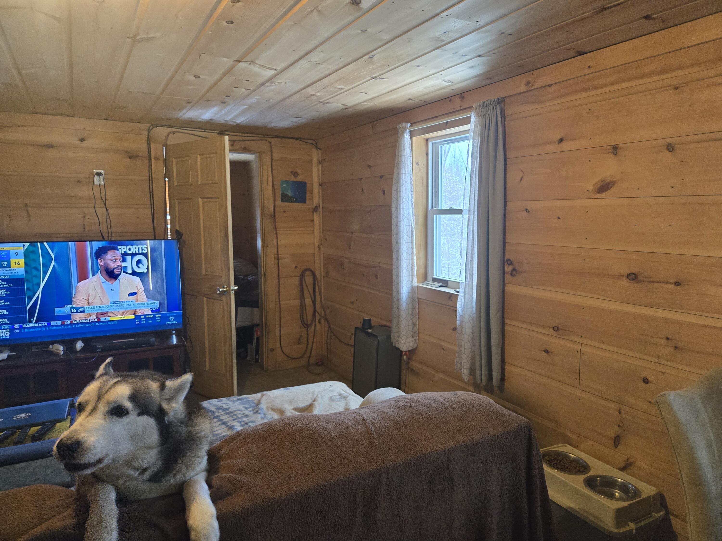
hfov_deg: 73.9
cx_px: 361
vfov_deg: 58.9
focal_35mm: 23
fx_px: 480
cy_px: 270
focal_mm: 5.4
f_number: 1.8
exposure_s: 1/120
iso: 1000
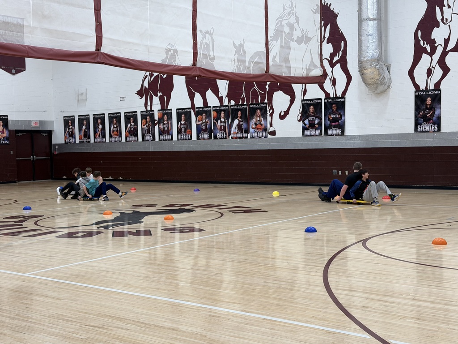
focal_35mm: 48
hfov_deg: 39.7
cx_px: 229
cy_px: 172
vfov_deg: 30.3
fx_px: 635
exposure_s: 1/121
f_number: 1.78
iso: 64
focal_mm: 6.76
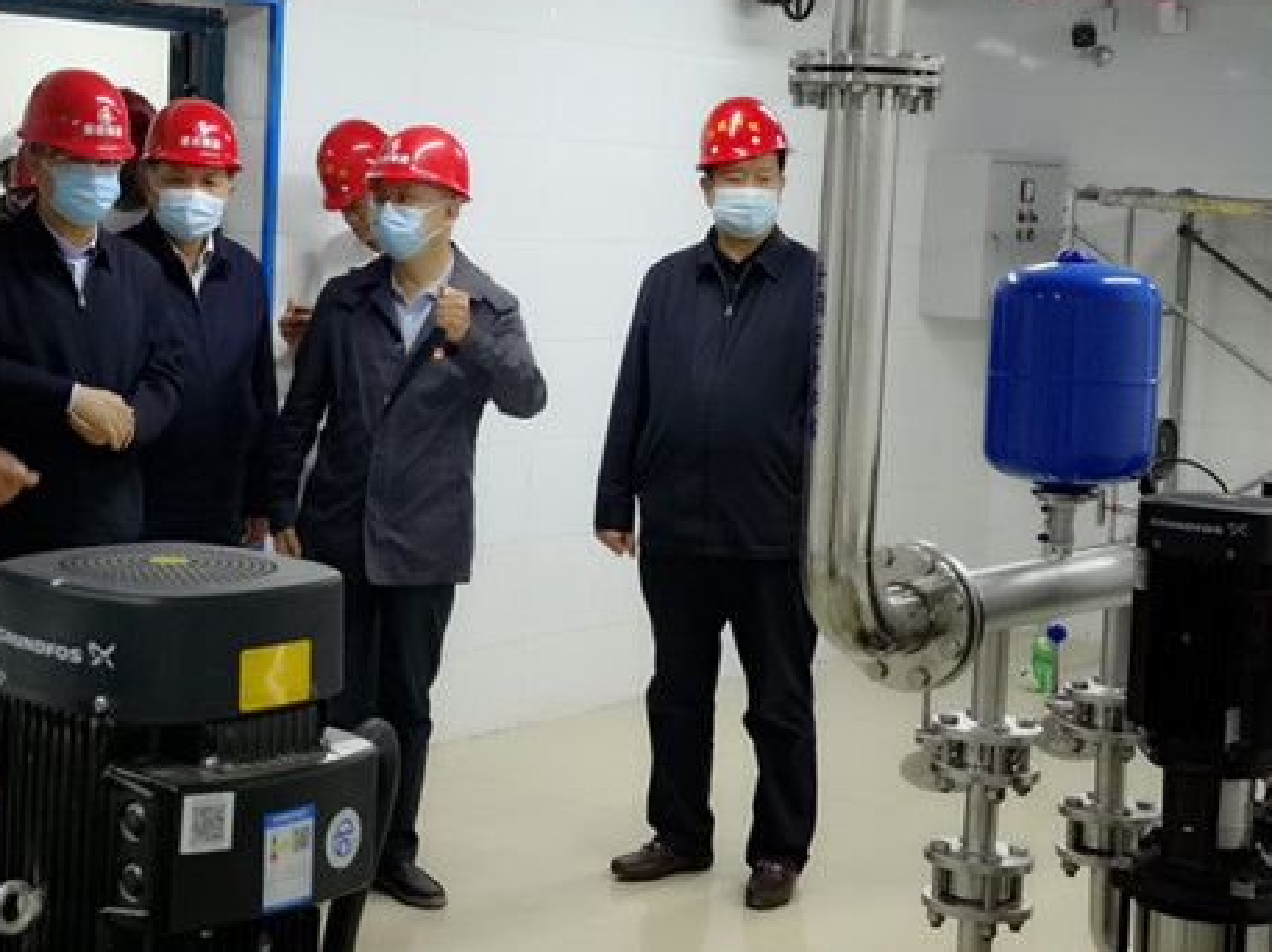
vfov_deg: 22.8
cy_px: 330
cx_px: 376
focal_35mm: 64
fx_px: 2350
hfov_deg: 30.0
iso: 200
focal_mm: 6.67
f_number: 1.9
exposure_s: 1/100
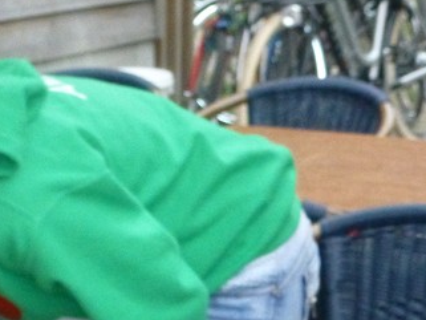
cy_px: 343
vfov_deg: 8.6
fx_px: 2118
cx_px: 35
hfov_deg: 11.4
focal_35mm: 172
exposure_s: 1/60
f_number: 4.6
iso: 640
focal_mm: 9.7
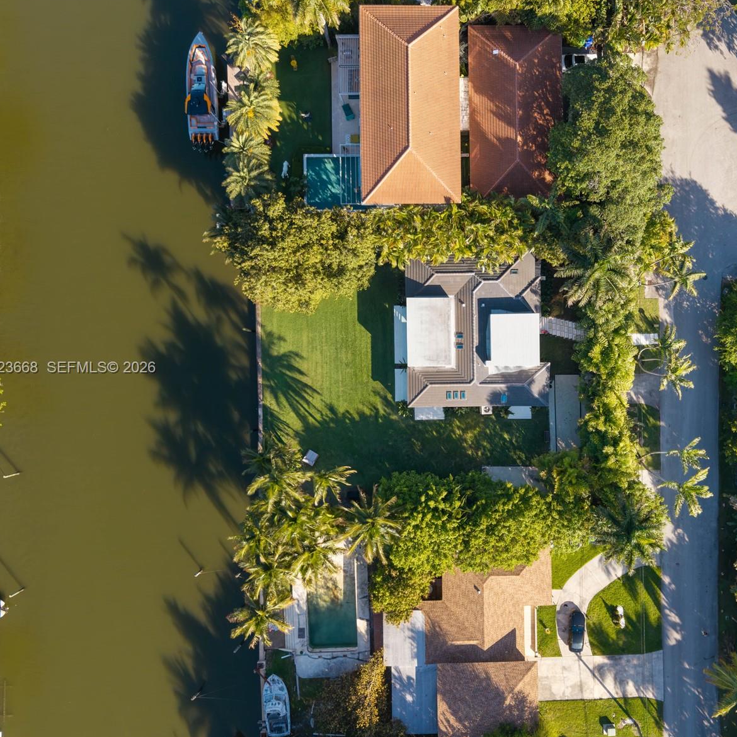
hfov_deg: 54.9
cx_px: 464
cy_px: 368
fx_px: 699
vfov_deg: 55.6
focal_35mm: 29
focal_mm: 8.67
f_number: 1.8
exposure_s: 1/400
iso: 100
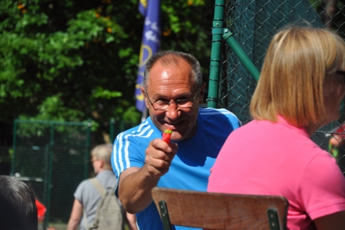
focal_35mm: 158
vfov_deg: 8.7
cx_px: 172
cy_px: 115
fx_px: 1508
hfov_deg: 13.0
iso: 400
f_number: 7.1
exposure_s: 1/2000
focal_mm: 105
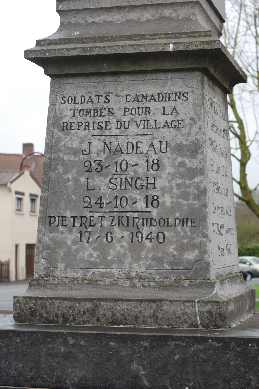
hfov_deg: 17.9
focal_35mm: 76
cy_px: 196
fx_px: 820
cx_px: 129
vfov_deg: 26.6
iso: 200
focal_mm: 50
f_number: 6.3
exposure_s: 1/60
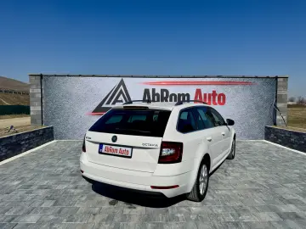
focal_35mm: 24
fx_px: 212
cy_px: 114
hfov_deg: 71.6
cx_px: 153
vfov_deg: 56.8
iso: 80
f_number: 1.78
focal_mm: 6.76
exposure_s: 1/12346
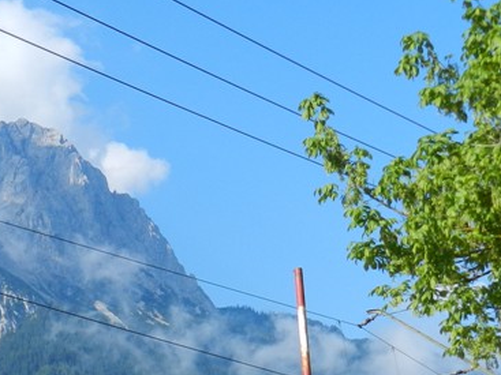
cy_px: 311
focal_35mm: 106
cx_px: -42
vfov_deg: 13.9
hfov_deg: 17.9
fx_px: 1534
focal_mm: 6.7
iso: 160
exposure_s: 1/1000
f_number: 4
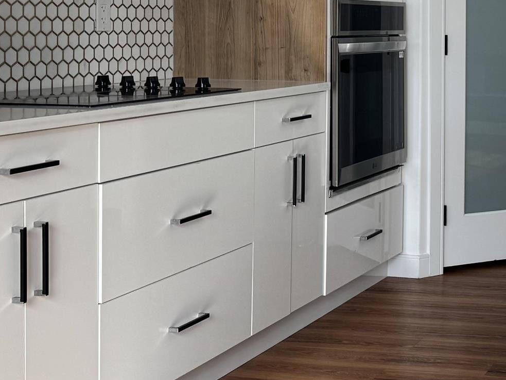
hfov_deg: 24.1
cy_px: 46
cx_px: 572
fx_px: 1096
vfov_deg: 19.3
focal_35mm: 75
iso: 80
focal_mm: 6.76
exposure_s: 1/394
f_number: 1.78
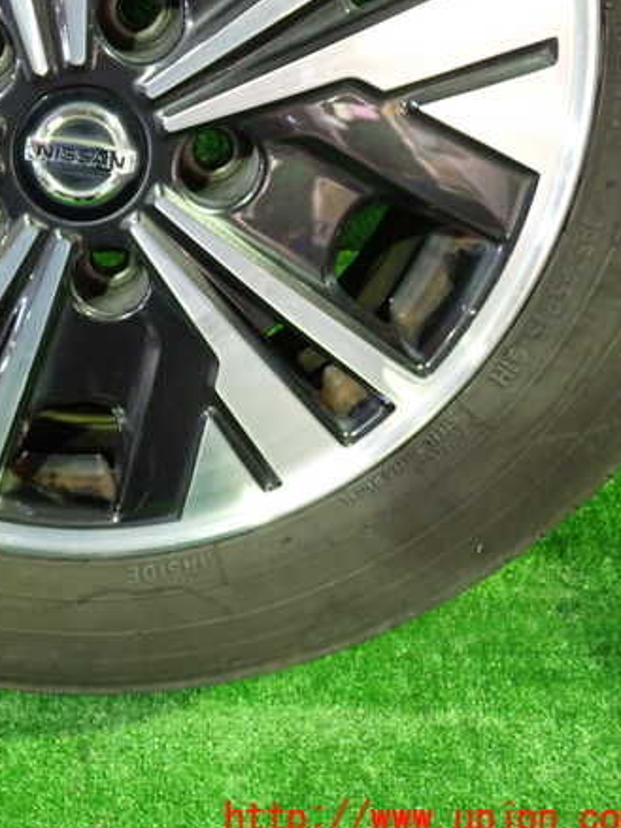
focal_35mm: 41
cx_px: 85
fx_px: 981
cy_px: 419
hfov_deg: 33.6
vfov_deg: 45.8
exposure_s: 1/30
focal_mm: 5.4
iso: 800
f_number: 2.3
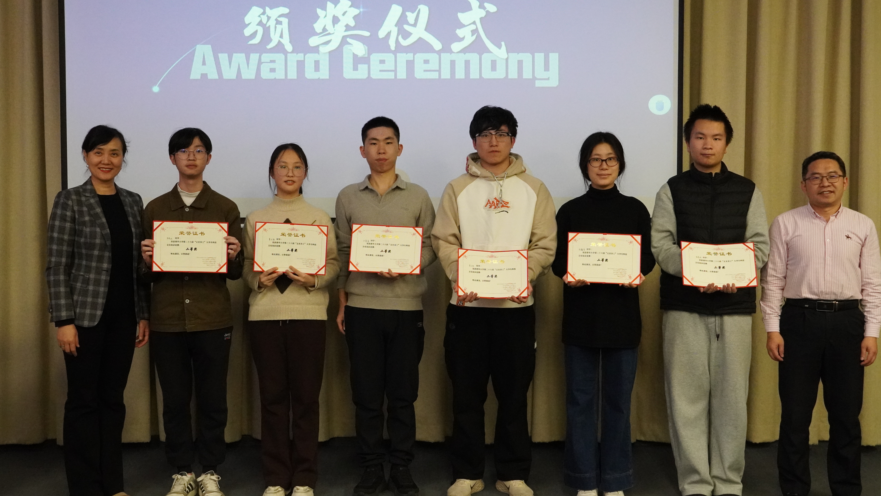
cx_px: 436
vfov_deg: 24.9
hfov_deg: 42.9
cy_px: 237
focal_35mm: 48
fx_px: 1121
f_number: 6.3
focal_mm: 30
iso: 6400
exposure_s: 1/200
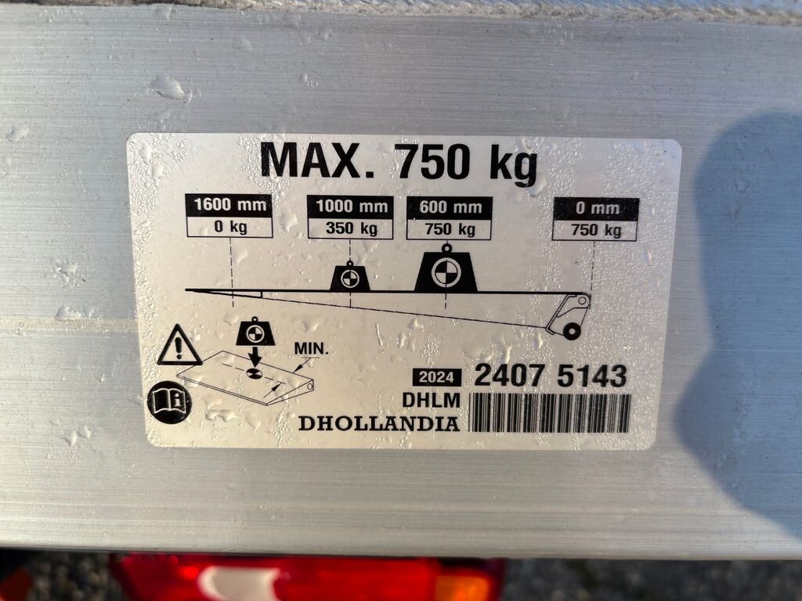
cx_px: 401
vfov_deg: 53.1
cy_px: 300
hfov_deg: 67.3
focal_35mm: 26
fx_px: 602
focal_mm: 5.96
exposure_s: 1/1420
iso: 50
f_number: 1.6
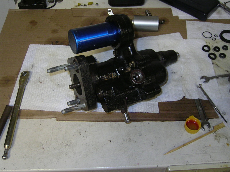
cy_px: 86
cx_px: 115
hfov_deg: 51.4
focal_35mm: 36
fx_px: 239
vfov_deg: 39.7
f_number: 2.8
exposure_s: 1/30
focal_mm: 5.6
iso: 100
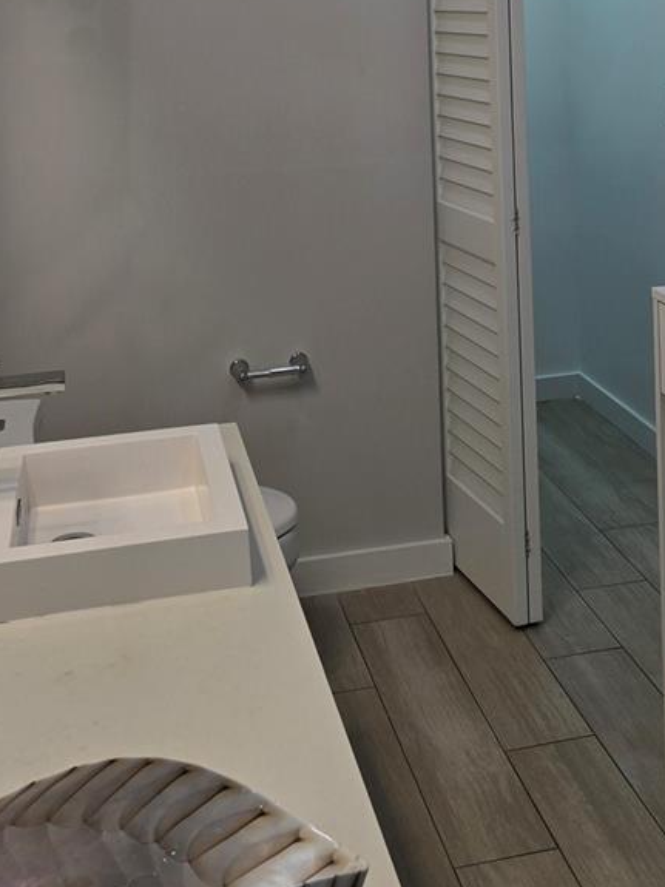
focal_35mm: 48
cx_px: 389
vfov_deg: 36.0
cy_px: 15
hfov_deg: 30.2
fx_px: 1230
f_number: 1.7
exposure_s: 1/120
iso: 20
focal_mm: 6.3
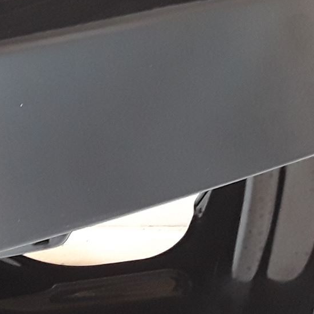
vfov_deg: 18.4
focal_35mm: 92
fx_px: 944
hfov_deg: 18.4
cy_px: -6
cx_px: -4
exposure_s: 1/33
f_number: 1.9
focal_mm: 2.91
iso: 200
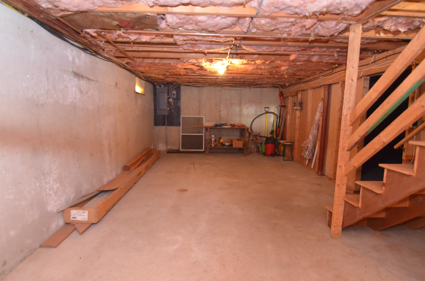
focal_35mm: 20
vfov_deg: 63.0
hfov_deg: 85.5
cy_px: 140
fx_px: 230
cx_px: 212
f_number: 4
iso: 3200
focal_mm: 13
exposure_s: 1/60
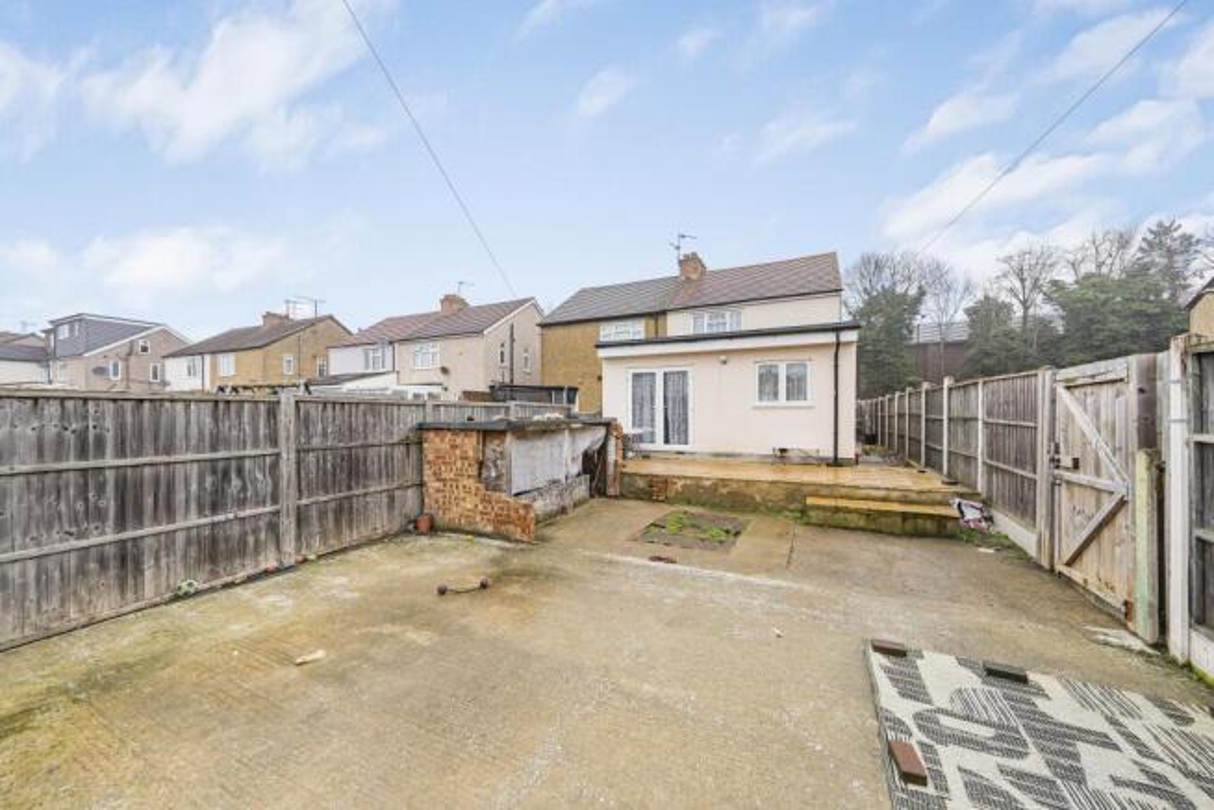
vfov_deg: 90.0
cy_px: 405
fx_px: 405
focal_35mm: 12
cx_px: 607
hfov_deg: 112.6
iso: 320
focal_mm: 12
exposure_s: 1/40
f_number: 9
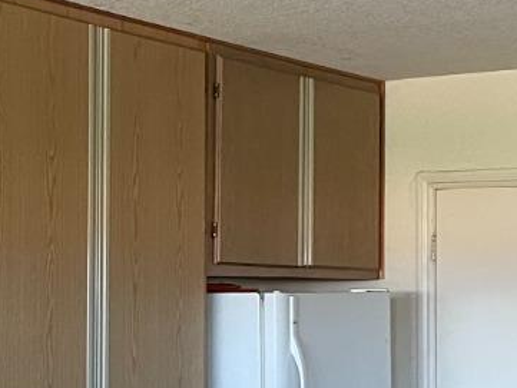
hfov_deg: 18.2
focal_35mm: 108
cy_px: 268
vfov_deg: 13.7
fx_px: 1614
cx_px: 176
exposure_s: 1/60
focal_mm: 4.2
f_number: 1.6
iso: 200
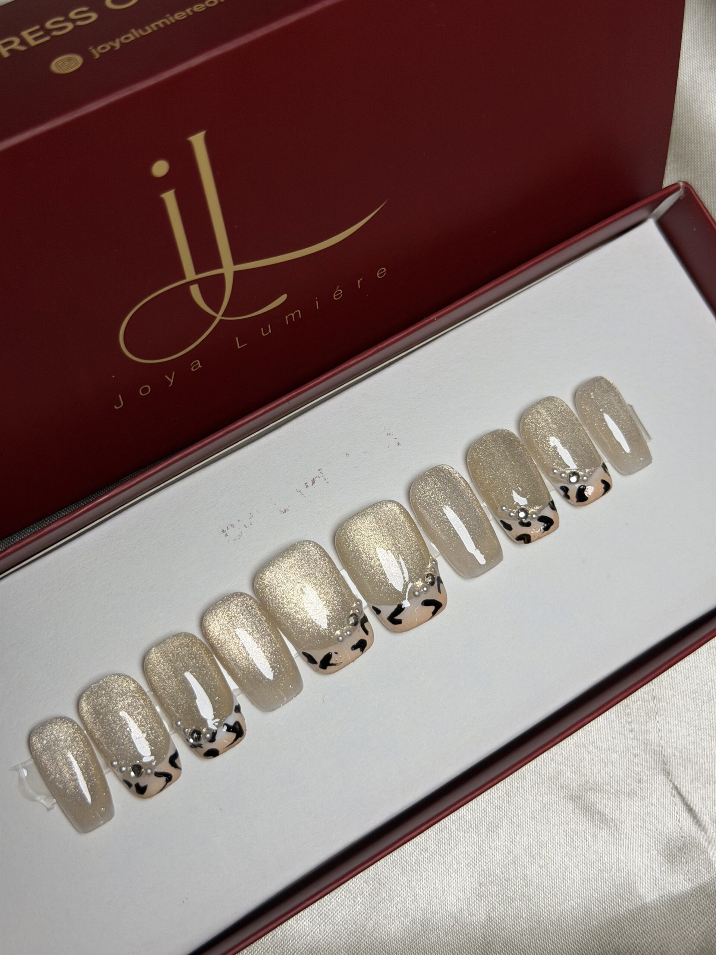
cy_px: 478
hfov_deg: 30.3
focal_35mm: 48
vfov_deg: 39.7
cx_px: 358
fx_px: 1324
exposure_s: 1/121
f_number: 1.78
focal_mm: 6.76
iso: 50
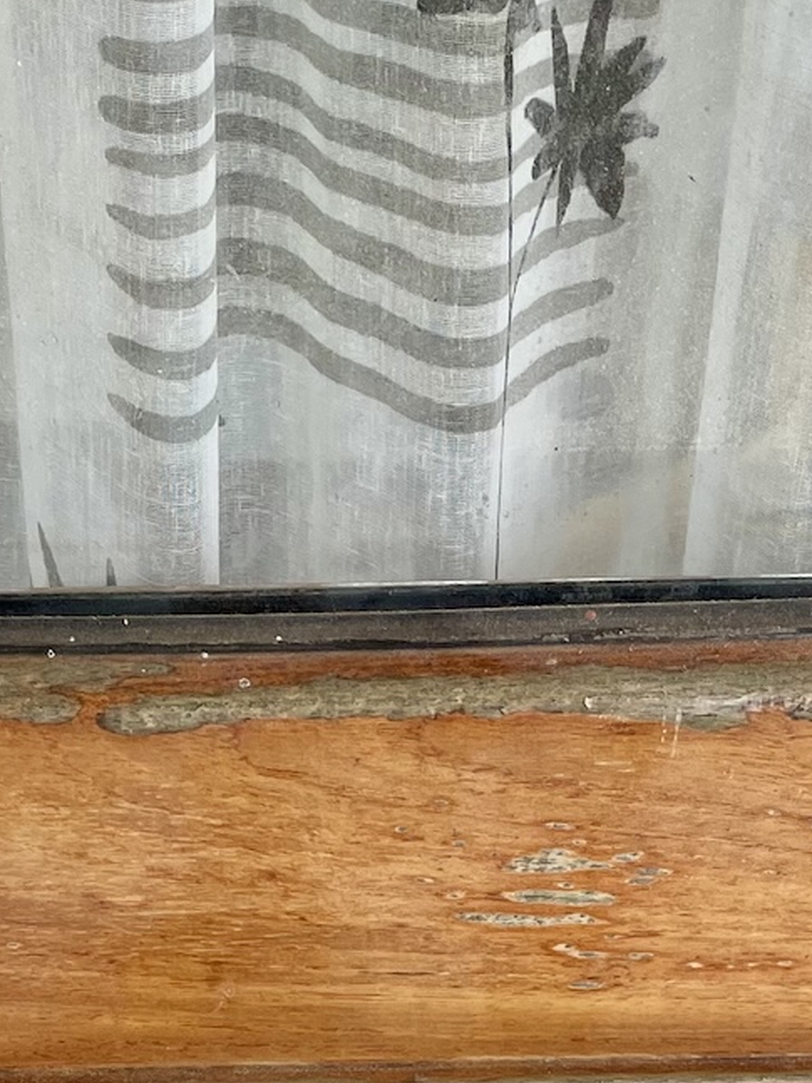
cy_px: 1336
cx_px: 266
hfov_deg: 18.2
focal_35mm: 81
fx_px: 2534
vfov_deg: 22.1
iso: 32
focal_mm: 4.2
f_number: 1.6
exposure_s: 1/419
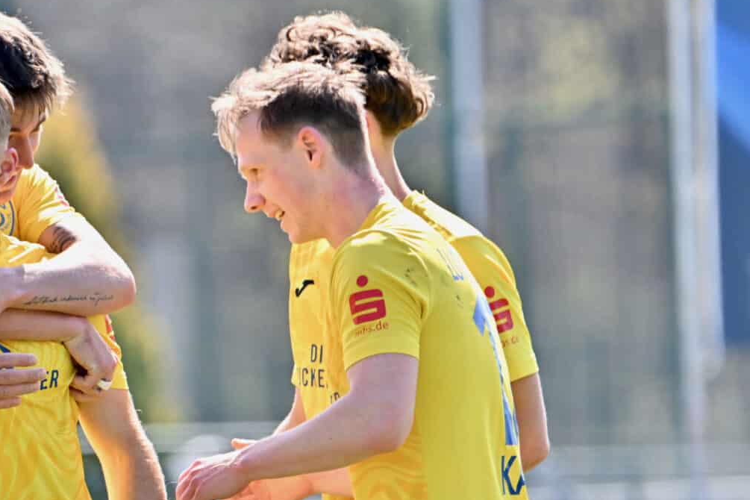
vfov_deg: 1.7
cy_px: 452
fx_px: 16978
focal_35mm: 815
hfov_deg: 2.5
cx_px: 105
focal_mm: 400
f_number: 5.6
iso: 900
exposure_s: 1/1600
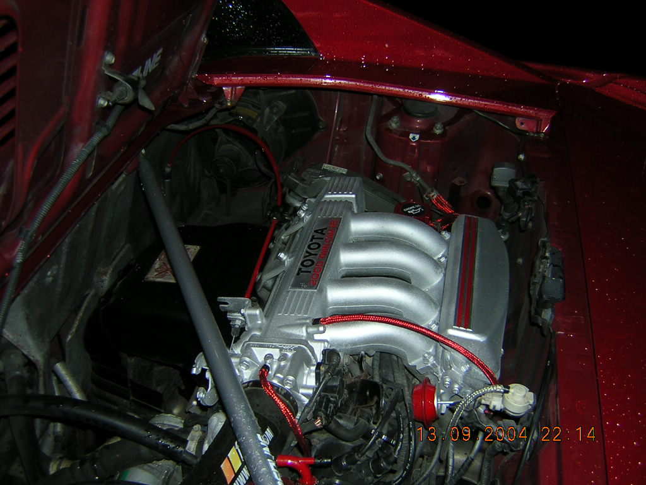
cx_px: 323
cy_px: 242
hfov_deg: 51.4
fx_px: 672
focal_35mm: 36
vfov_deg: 39.7
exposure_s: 1/60.1
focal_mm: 4.7
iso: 100
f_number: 2.6
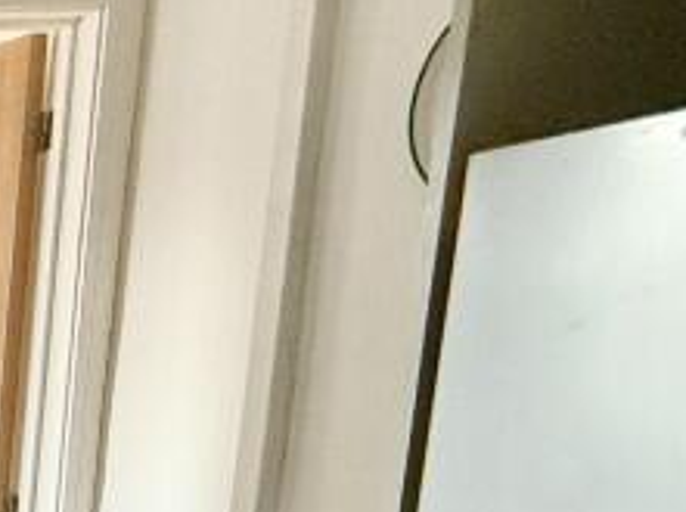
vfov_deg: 21.2
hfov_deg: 16.6
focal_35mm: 65
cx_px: -847
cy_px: 583
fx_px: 1286
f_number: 2.2
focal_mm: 2.22
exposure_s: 1/99
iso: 320
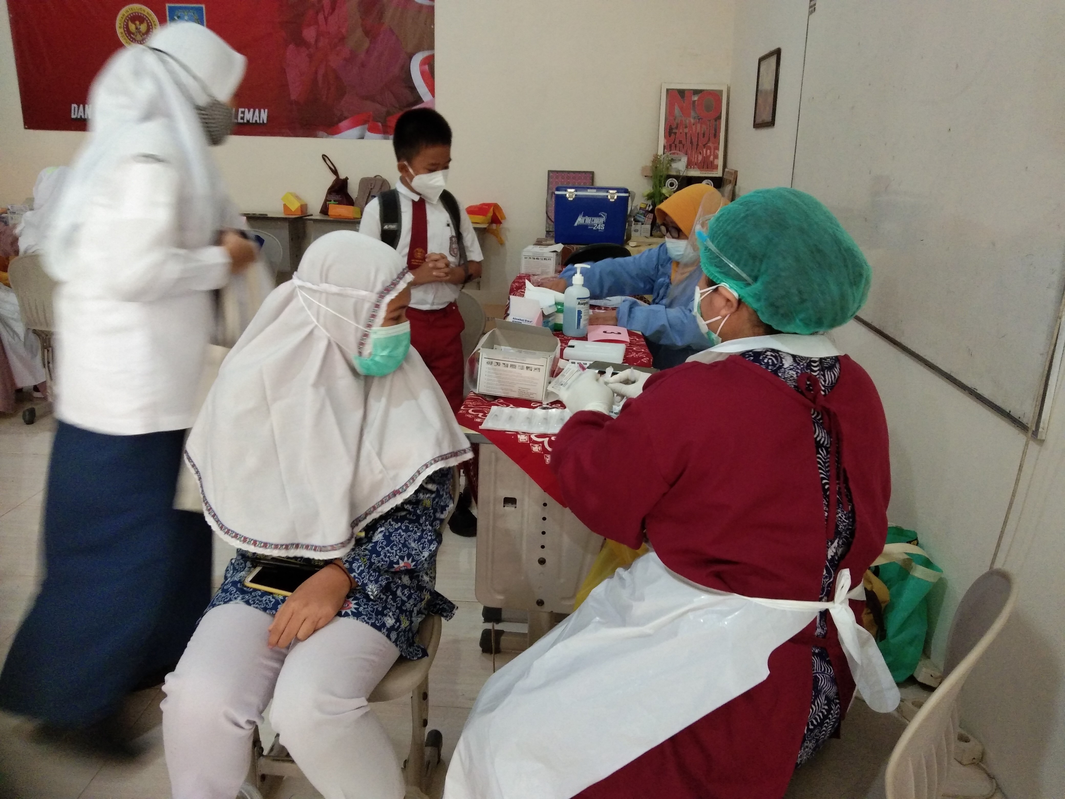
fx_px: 954
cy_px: 400
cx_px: 532
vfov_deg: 45.4
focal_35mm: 31
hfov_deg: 58.4
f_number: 2.2
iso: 400
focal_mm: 3.69
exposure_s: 1/20
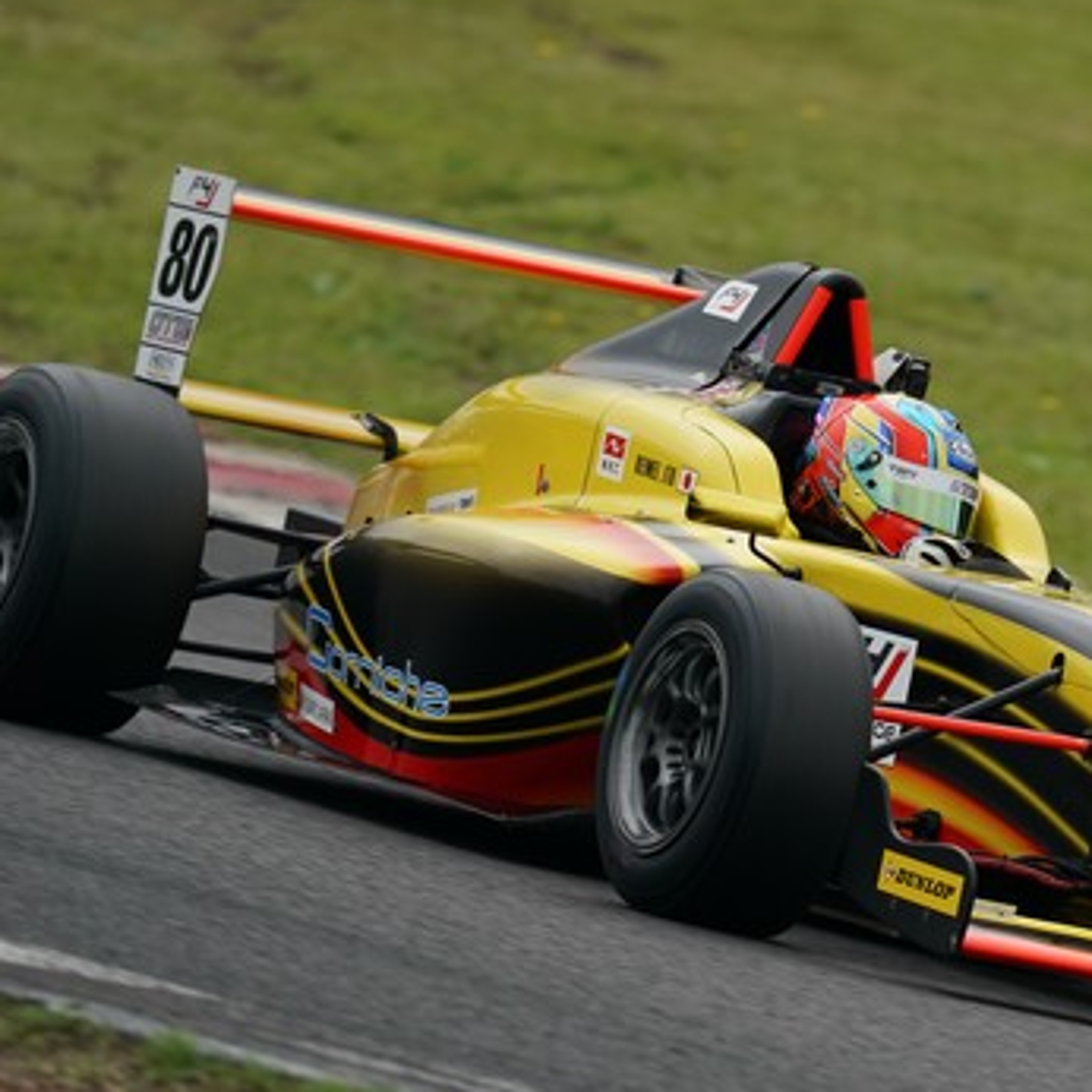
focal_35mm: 998
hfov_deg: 1.8
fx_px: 35619
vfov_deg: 1.8
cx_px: 928
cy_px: 514
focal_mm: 565
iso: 800
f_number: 6.3
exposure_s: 1/800
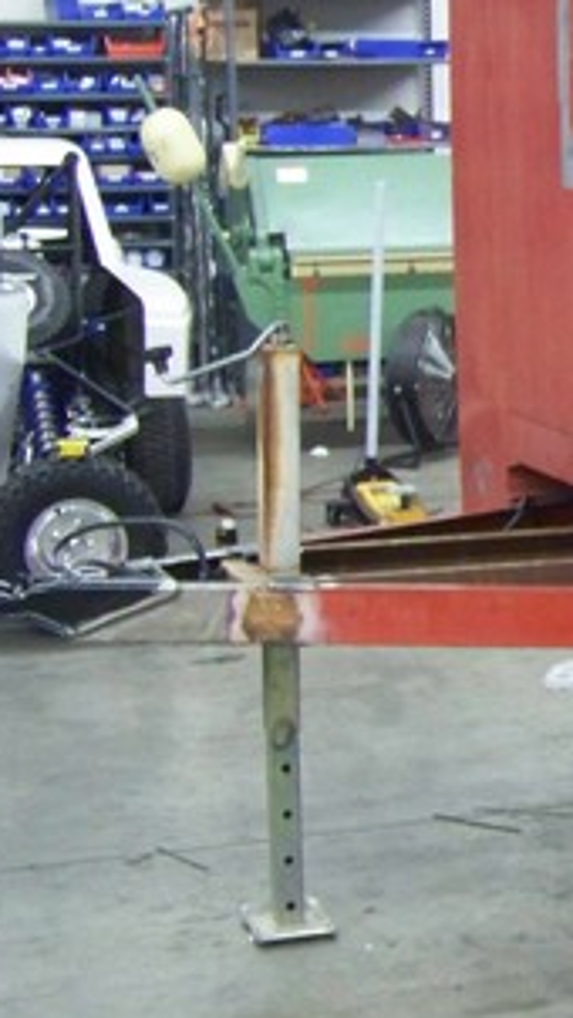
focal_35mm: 91
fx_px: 2457
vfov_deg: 23.4
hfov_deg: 12.0
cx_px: 1106
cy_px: 480
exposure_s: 1/15
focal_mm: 5.85
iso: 400
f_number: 2.8
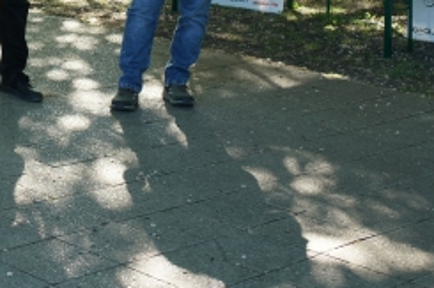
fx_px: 1205
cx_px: -126
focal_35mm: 100
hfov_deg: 19.0
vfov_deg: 13.1
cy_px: -111
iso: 500
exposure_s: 1/250
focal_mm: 35
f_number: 4.5
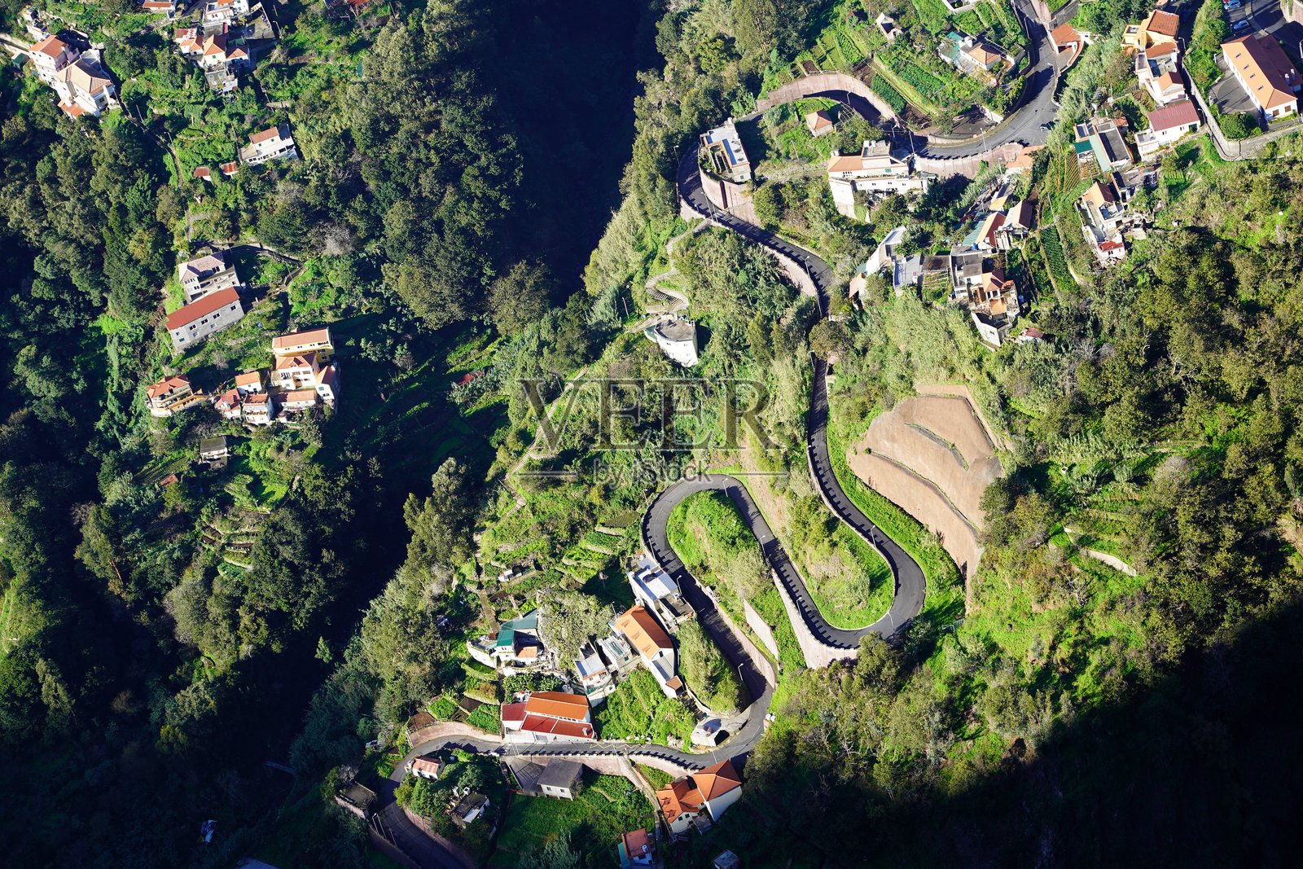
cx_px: 652
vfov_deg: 13.0
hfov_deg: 19.5
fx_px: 3800
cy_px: 434
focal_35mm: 105
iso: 100
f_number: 5
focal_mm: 105
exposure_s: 1/160
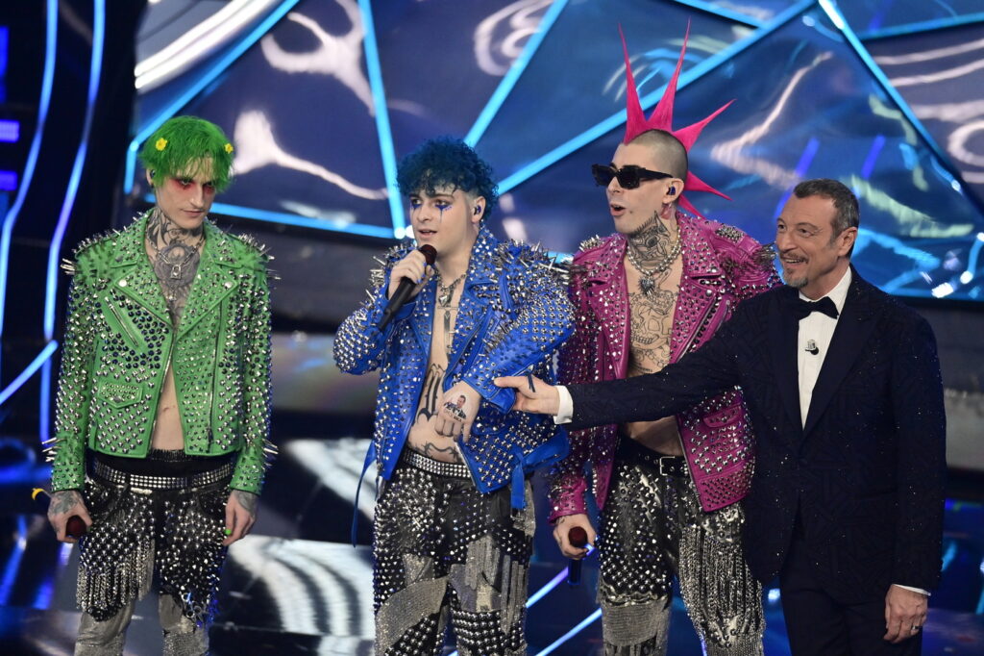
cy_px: 328
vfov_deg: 4.6
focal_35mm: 300
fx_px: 8197
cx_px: 492
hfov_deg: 6.9
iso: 4000
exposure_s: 1/640
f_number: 2.8
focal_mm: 300
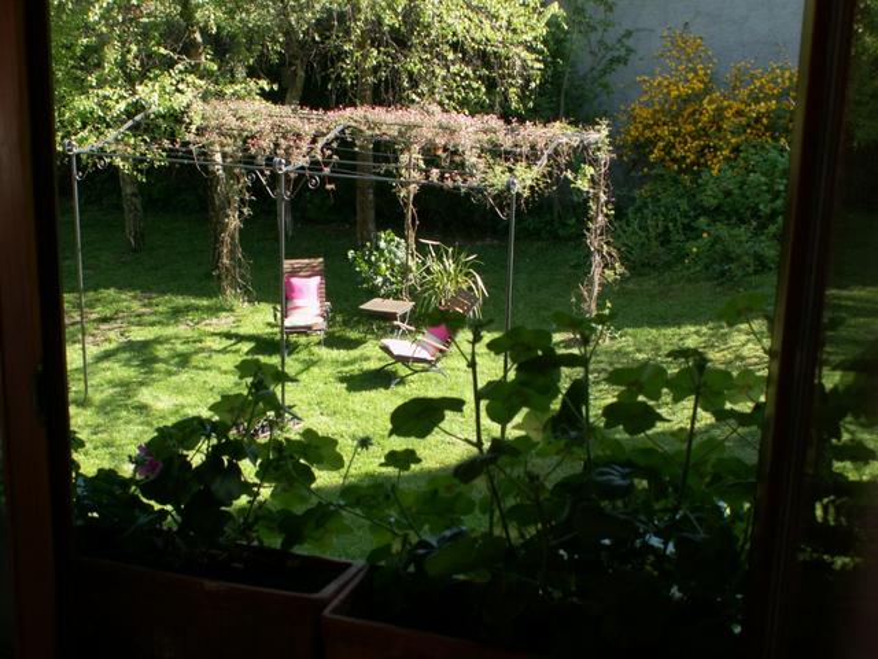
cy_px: 330
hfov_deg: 34.3
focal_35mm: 56
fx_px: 1420
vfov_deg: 26.1
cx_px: 439
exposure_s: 1/60
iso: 50
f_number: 4
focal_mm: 9.3
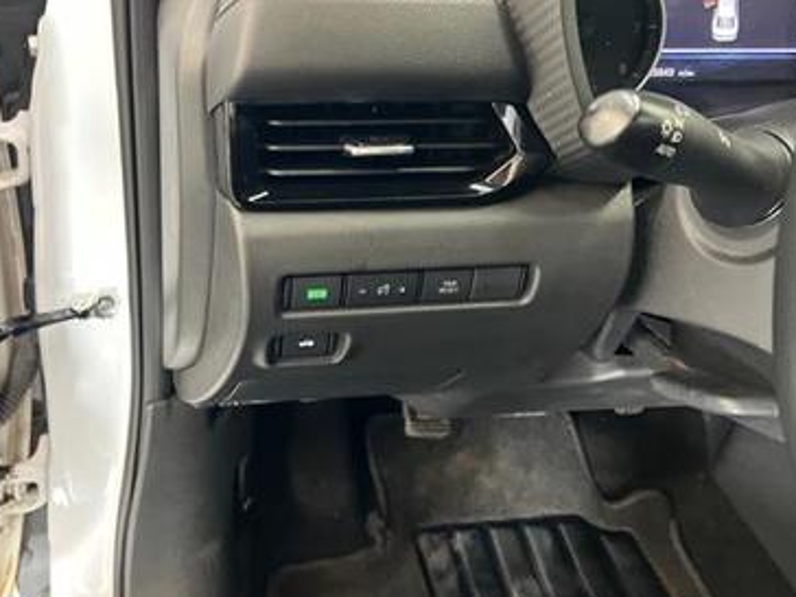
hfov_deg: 50.3
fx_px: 828
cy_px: 271
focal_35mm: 36
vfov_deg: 39.6
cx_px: 256
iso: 1000
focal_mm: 5.7
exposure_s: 1/30
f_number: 1.5
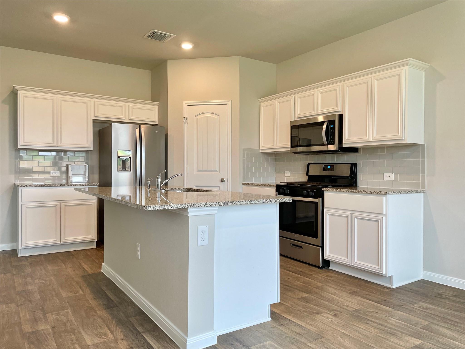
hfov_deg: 67.3
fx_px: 349
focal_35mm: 26
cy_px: 174
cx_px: 232
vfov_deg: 53.1
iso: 100
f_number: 1.6
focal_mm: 4.2
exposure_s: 1/120
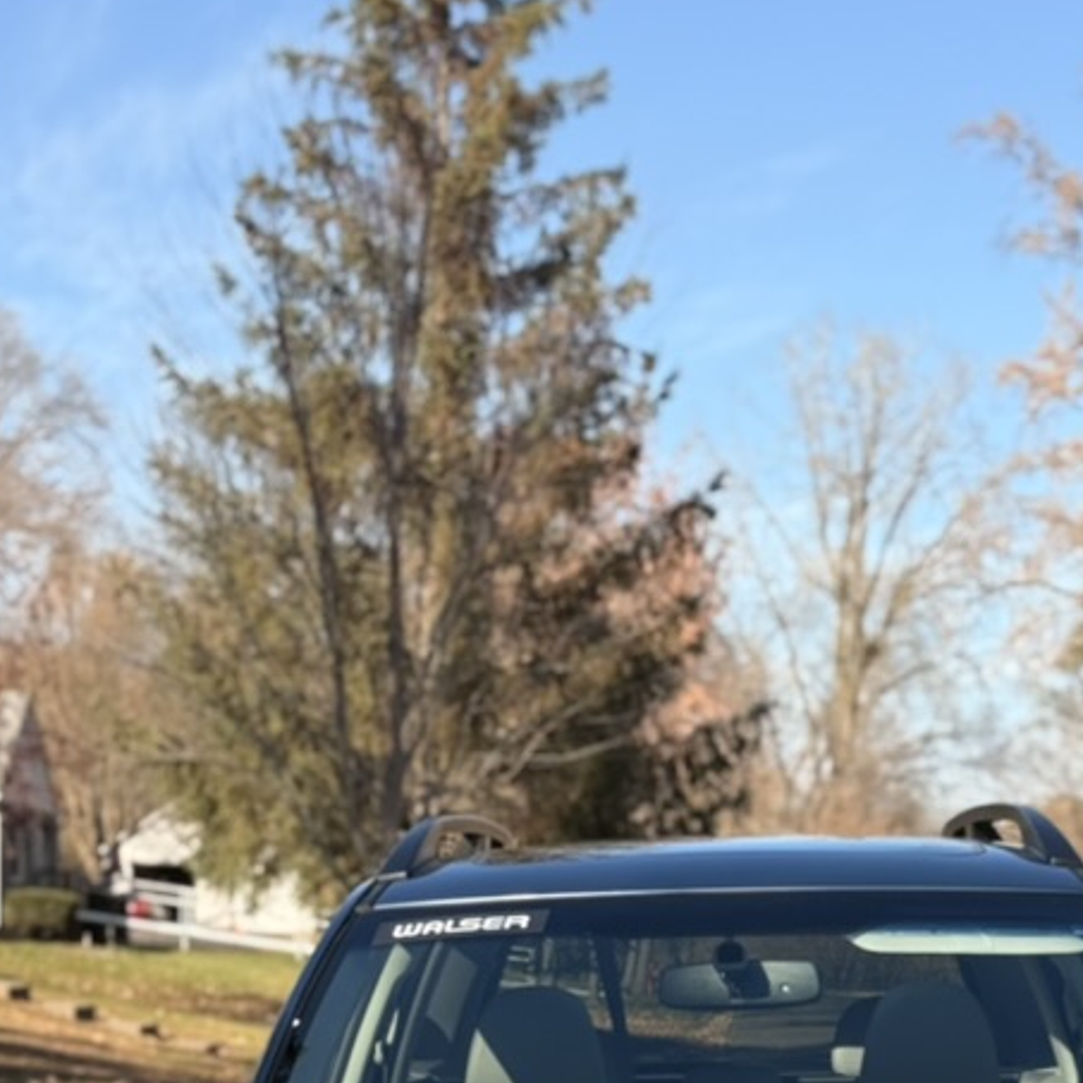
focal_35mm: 96
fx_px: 3398
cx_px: 693
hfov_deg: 18.1
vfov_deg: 17.7
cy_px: 1076
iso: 64
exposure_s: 1/2976
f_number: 1.78
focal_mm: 6.76
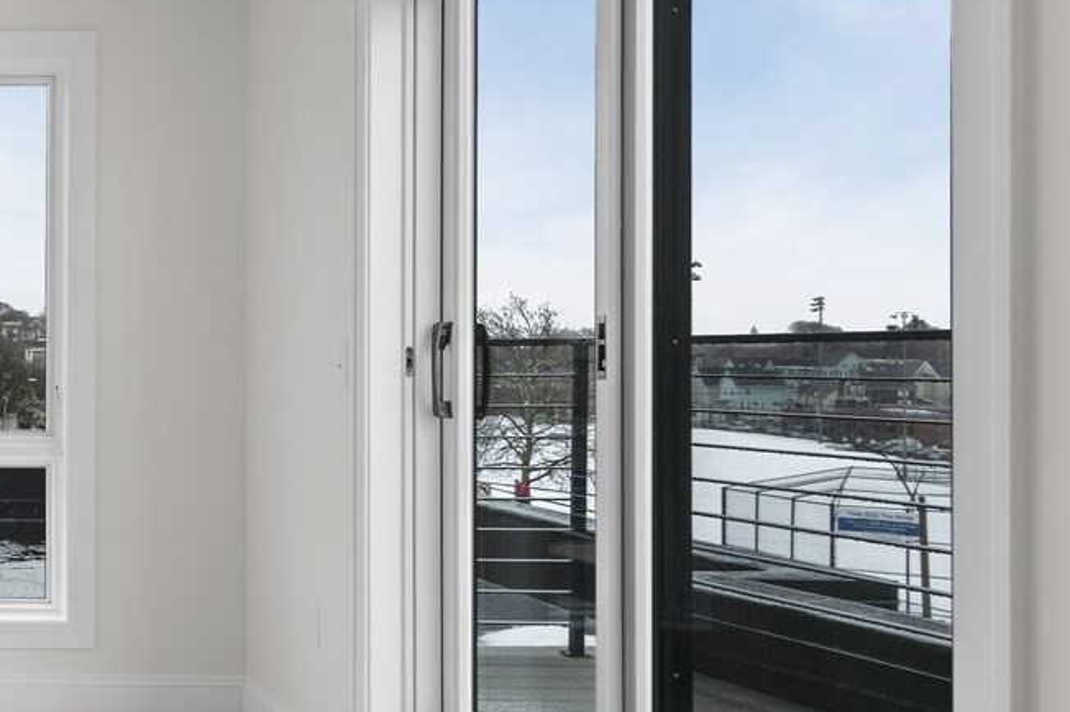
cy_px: 350
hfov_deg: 36.6
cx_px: -144
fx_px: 1307
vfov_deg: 30.5
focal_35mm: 44
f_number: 7.1
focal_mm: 14
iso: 64
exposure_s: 1/50
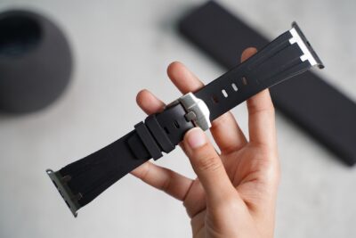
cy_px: 119
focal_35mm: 75
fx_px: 742
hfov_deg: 27.0
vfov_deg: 18.2
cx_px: 178
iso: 800
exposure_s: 1/80
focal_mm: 75
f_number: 4
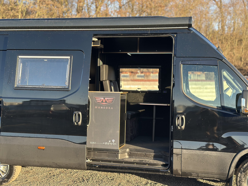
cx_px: 124
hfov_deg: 39.7
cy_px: 93
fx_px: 344
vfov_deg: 30.3
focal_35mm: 48
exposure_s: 1/450
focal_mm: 6.86
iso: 80
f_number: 1.78
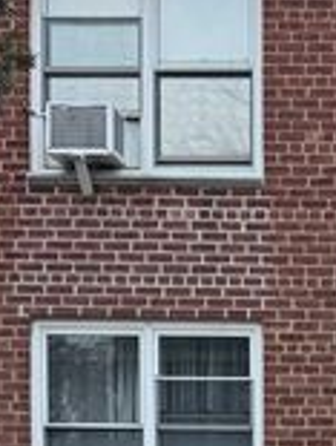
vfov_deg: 17.8
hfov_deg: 13.8
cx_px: 448
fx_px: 1328
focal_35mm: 103
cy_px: 574
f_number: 1.78
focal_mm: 6.76
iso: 160
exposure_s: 1/121
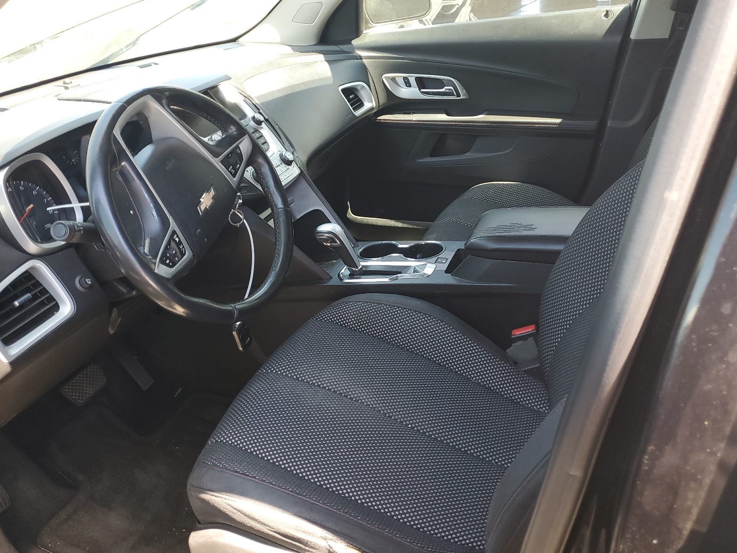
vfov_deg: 51.4
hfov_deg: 65.3
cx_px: 359
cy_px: 276
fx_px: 575
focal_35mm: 27
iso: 63
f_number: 1.5
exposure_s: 1/120
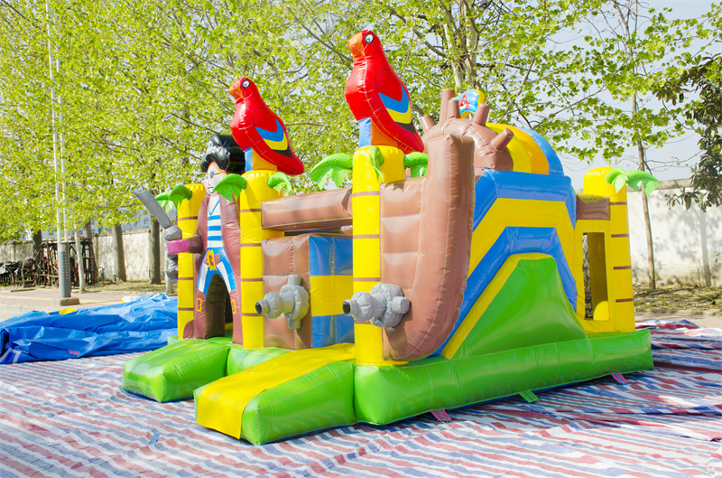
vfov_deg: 36.7
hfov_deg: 53.2
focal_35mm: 36
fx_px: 720
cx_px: 361
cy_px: 239
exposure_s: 1/250
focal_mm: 24
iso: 110
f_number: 8
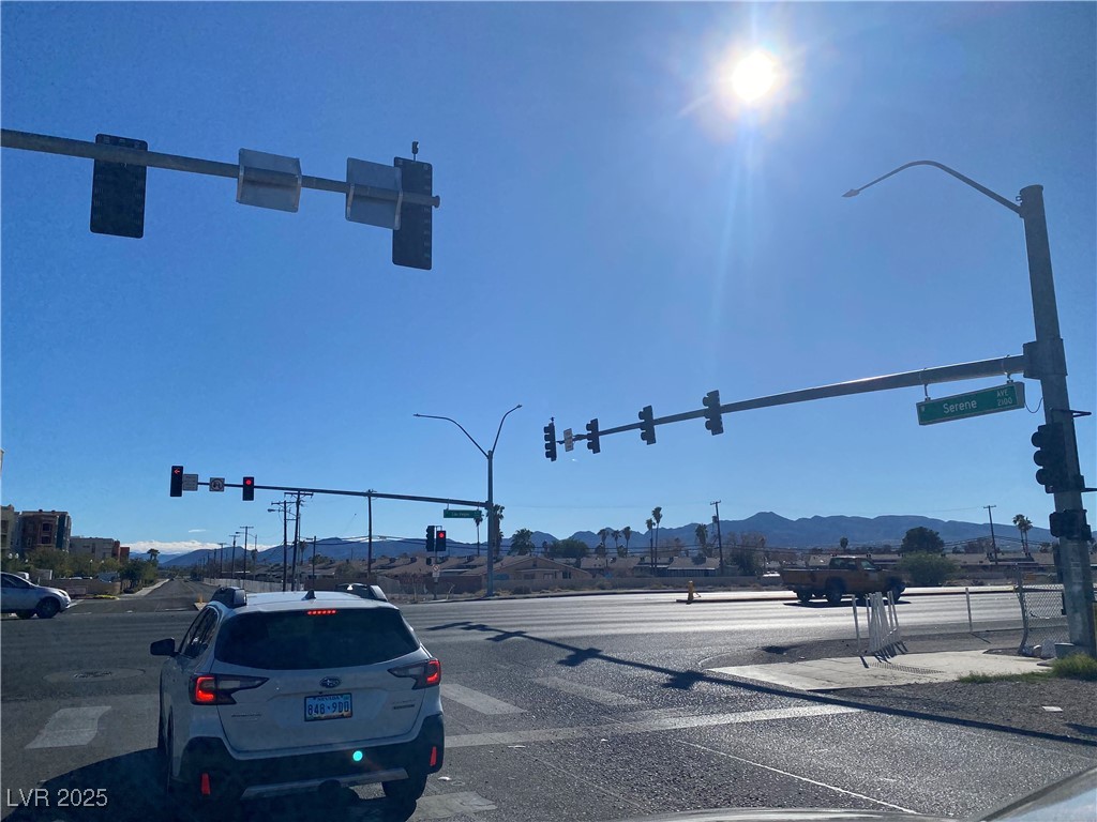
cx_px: 548
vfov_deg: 53.1
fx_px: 824
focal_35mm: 26
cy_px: 411
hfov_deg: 67.3
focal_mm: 4.25
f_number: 1.8
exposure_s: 1/8850
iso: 32
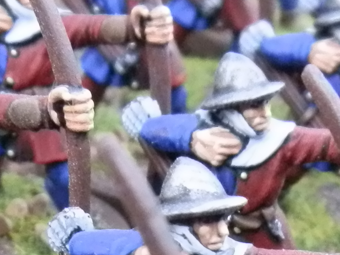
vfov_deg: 11.4
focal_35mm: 121
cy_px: 449
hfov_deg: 16.3
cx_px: 195
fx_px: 1188
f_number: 3.1
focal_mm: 5
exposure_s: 1/125
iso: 400
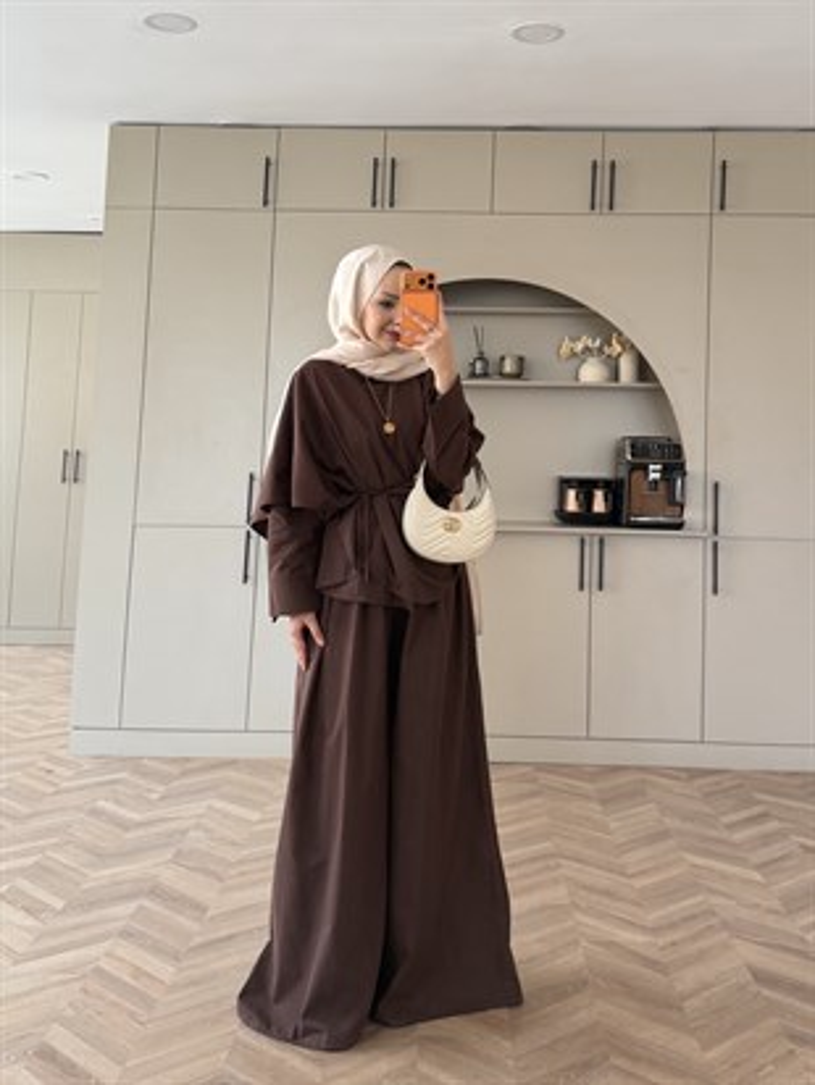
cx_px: 408
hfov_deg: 56.8
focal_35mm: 24
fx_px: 753
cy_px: 542
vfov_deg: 71.6
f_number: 1.78
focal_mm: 6.76
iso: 125
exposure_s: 1/121
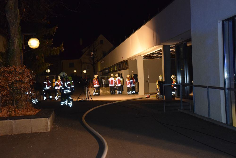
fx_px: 393
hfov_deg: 33.4
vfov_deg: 22.6
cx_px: 118
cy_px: 79
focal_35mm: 60
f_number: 4.5
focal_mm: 40
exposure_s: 1/60
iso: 3200
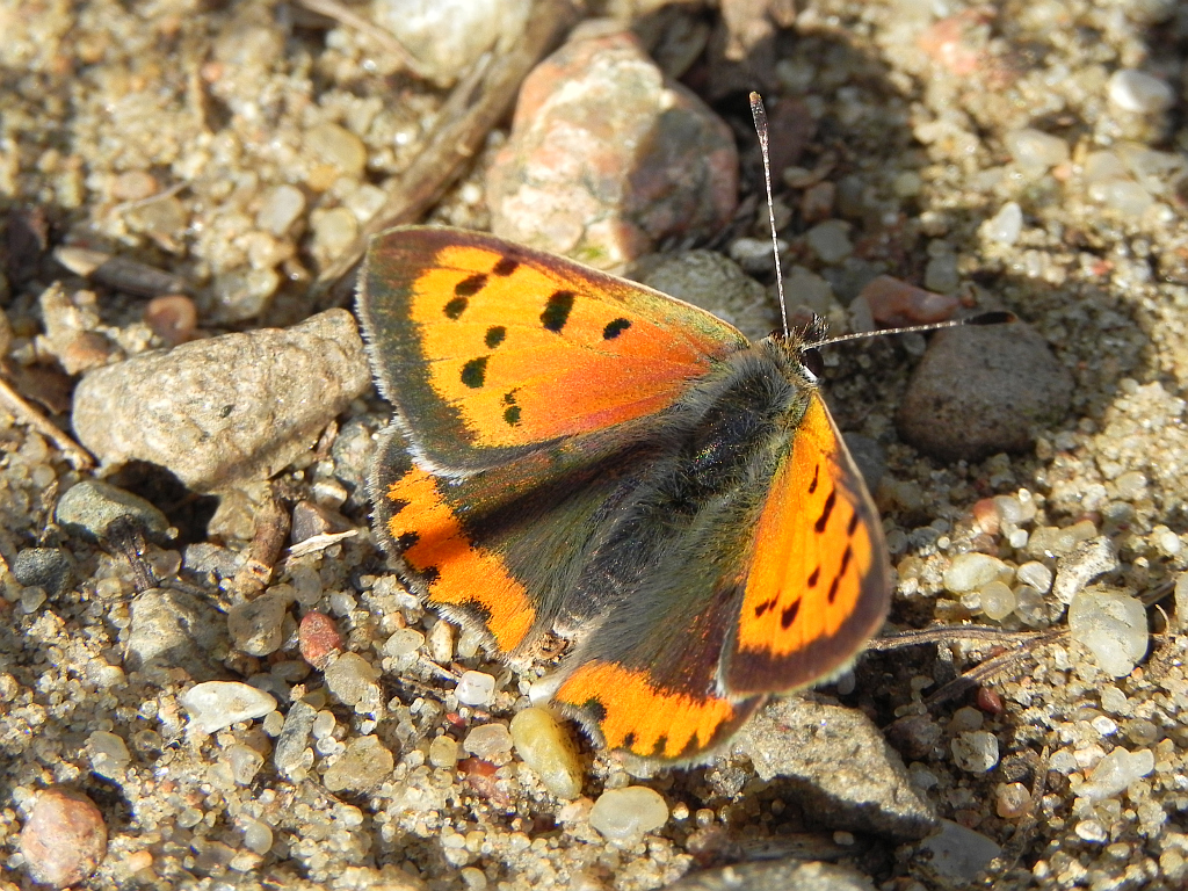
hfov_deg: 18.7
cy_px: 446
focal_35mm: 105
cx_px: 594
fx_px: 3604
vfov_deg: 14.1
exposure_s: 1/346
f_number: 6.3
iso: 160
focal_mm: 18.8
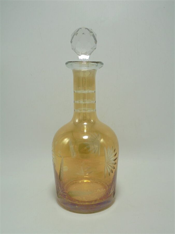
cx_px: 88
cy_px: 117
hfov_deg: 41.8
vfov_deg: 54.0
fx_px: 229
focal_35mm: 34
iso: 100
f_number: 4
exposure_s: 1/80
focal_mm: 6.1
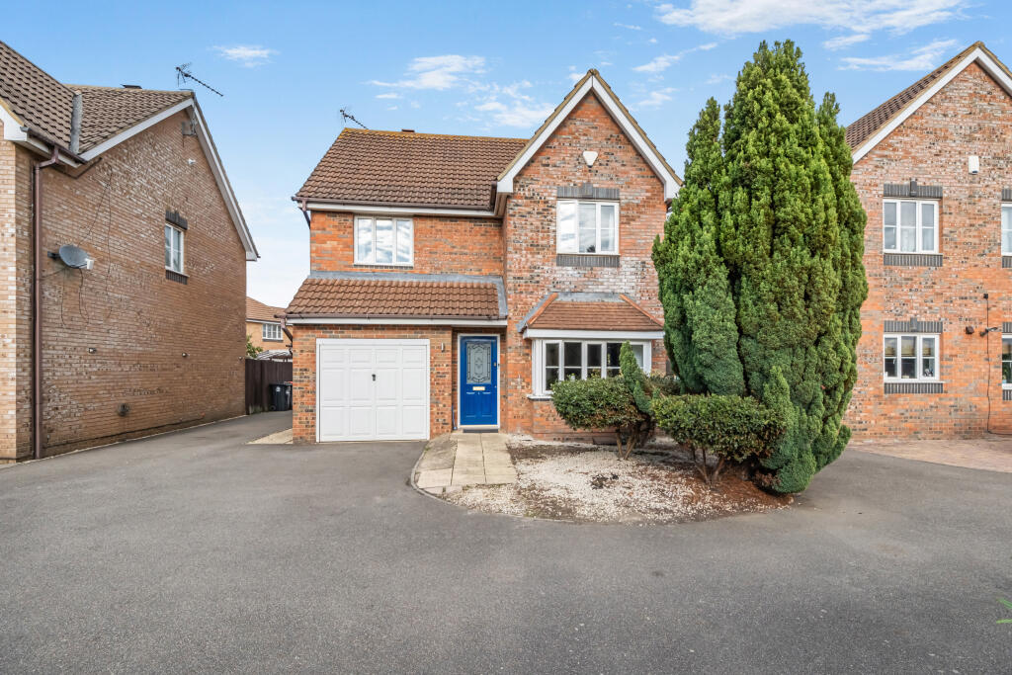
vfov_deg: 77.3
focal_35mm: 15
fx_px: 422
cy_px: 338
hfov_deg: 100.4
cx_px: 506
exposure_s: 1/400
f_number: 8
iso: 320
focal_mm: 10.3
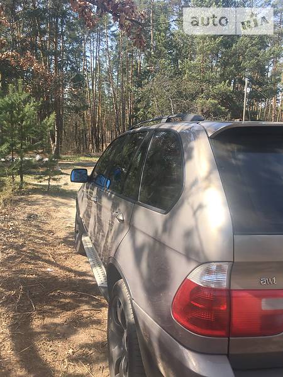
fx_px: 316
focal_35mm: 29
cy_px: 188
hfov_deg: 48.2
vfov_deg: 61.7
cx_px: 142
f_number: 2.2
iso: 25
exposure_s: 1/437
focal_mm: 4.2
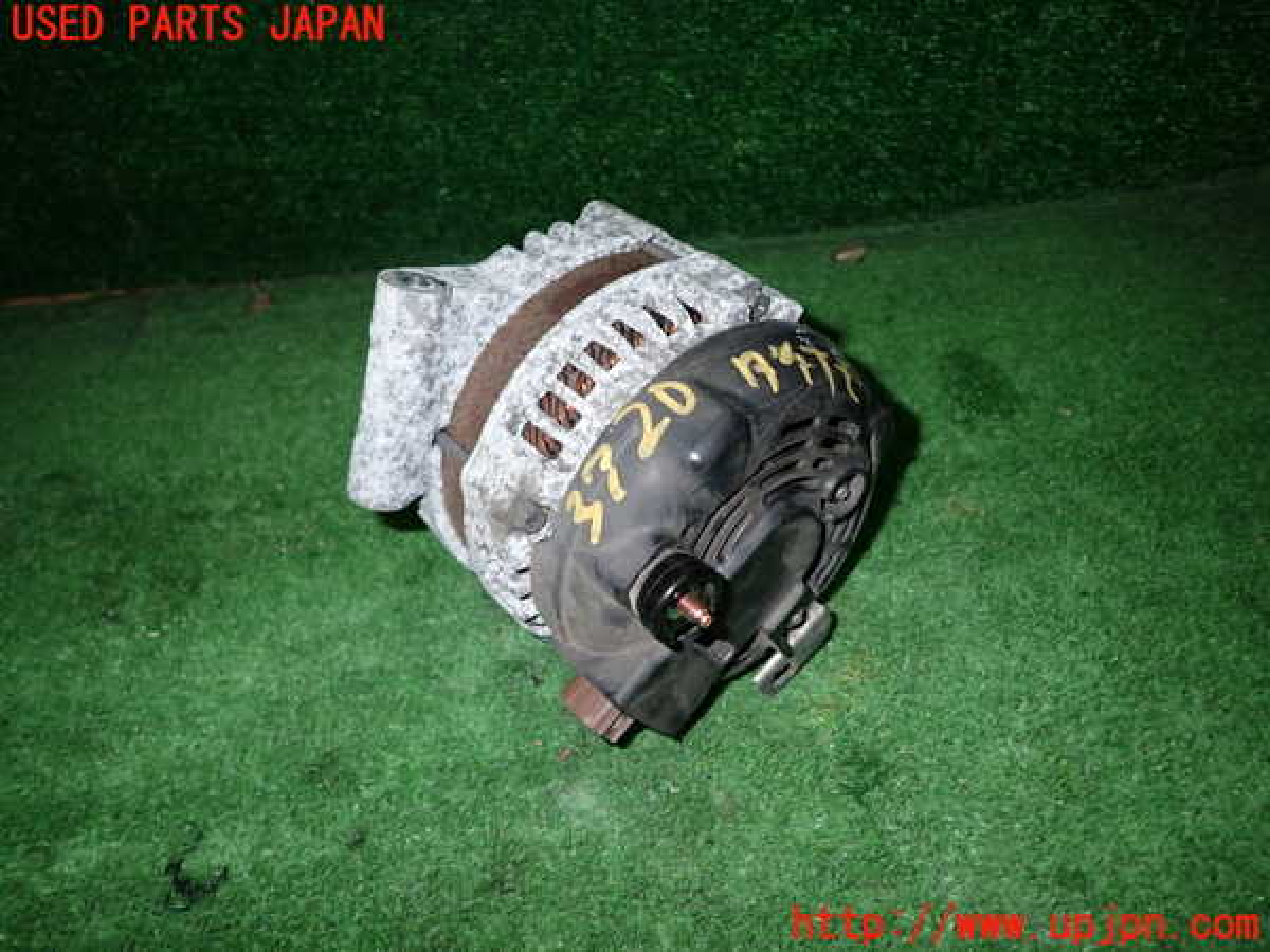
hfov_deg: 69.4
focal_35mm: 25
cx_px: 635
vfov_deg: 54.9
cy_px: 476
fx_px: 917
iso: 250
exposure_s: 1/30
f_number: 5.6
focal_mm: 4.5
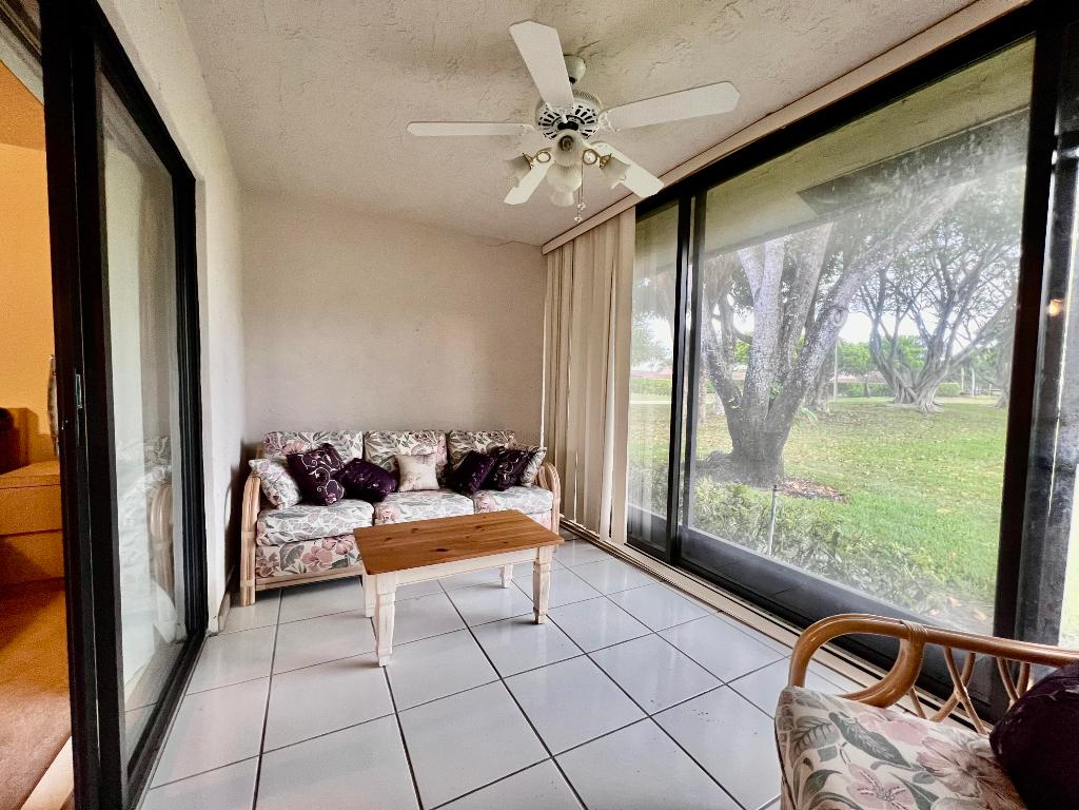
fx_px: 405
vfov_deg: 89.9
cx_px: 540
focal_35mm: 13
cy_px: 405
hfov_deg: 106.2
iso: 320
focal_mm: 1.57
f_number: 1.8
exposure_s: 1/60
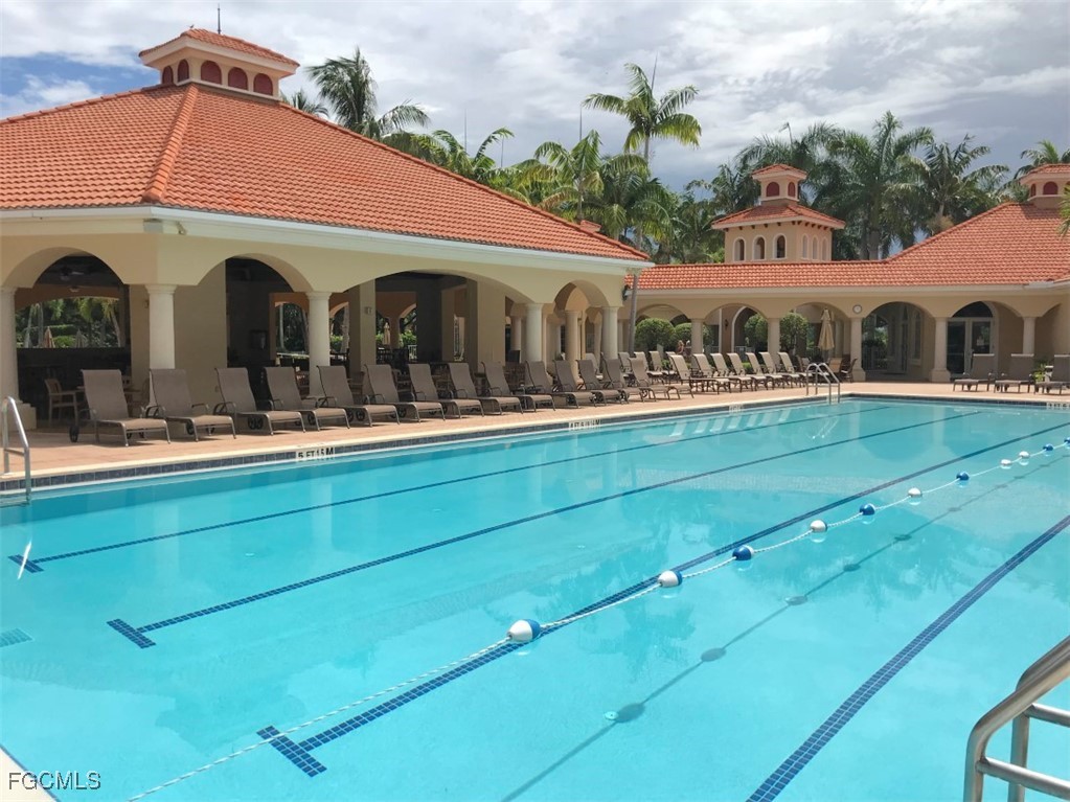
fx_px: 865
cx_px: 535
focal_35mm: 28
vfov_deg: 49.7
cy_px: 401
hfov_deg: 63.4
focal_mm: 3.99
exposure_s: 1/5650
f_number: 1.8
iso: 20
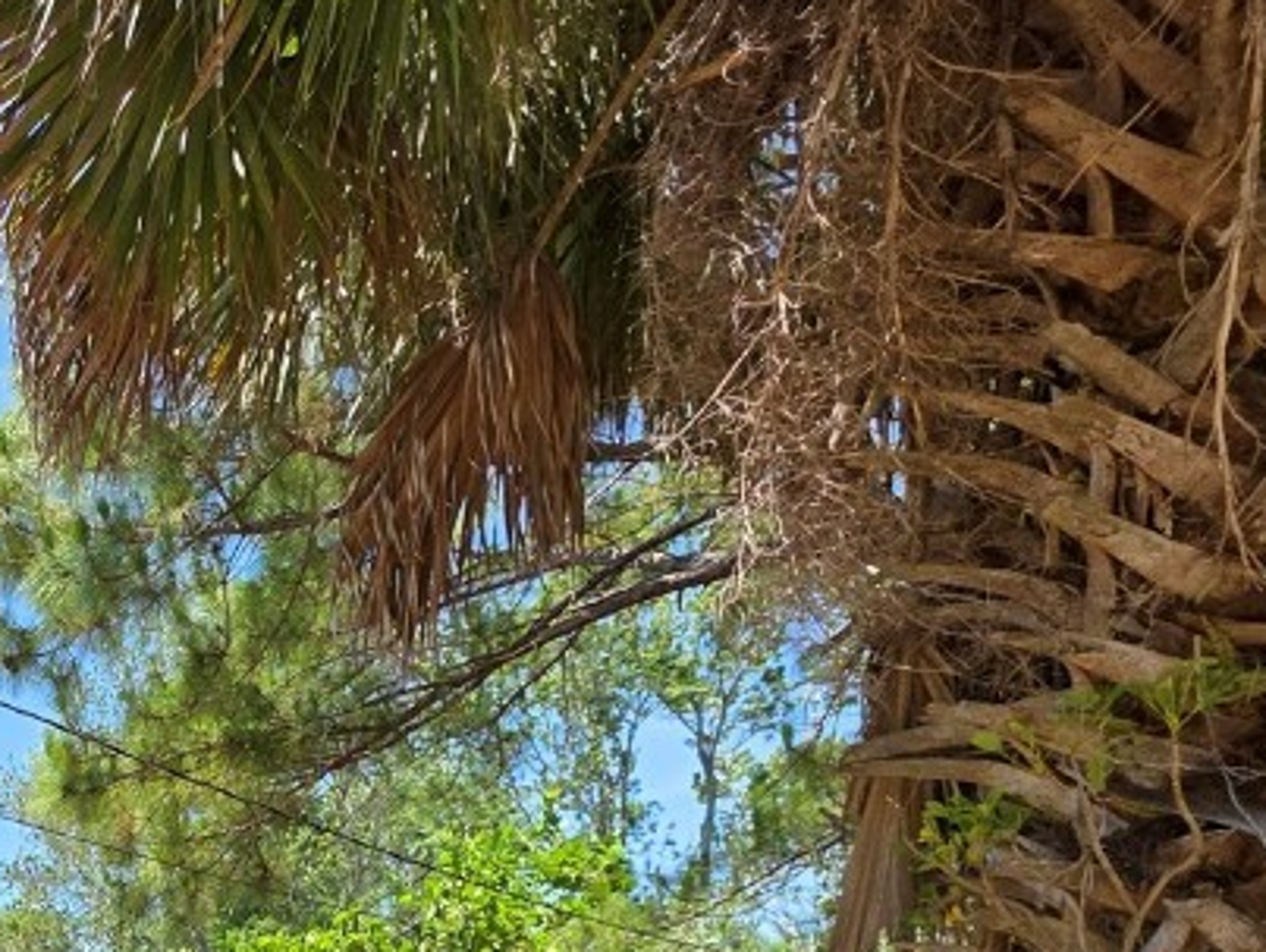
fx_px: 1208
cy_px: 1147
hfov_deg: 42.5
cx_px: -148
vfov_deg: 34.3
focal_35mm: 33
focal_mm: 2.2
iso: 100
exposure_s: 1/2000
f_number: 1.9
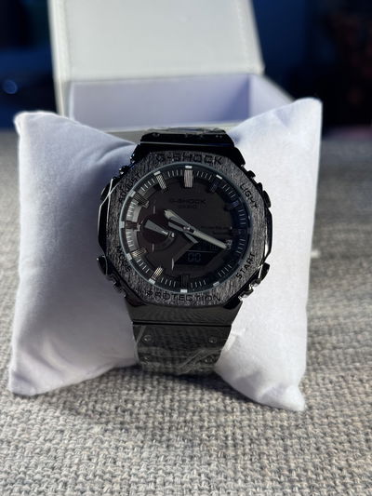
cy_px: 248
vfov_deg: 39.6
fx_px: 687
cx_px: 186
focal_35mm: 48
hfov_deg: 30.3
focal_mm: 6.76
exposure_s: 1/167
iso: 80
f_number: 1.78
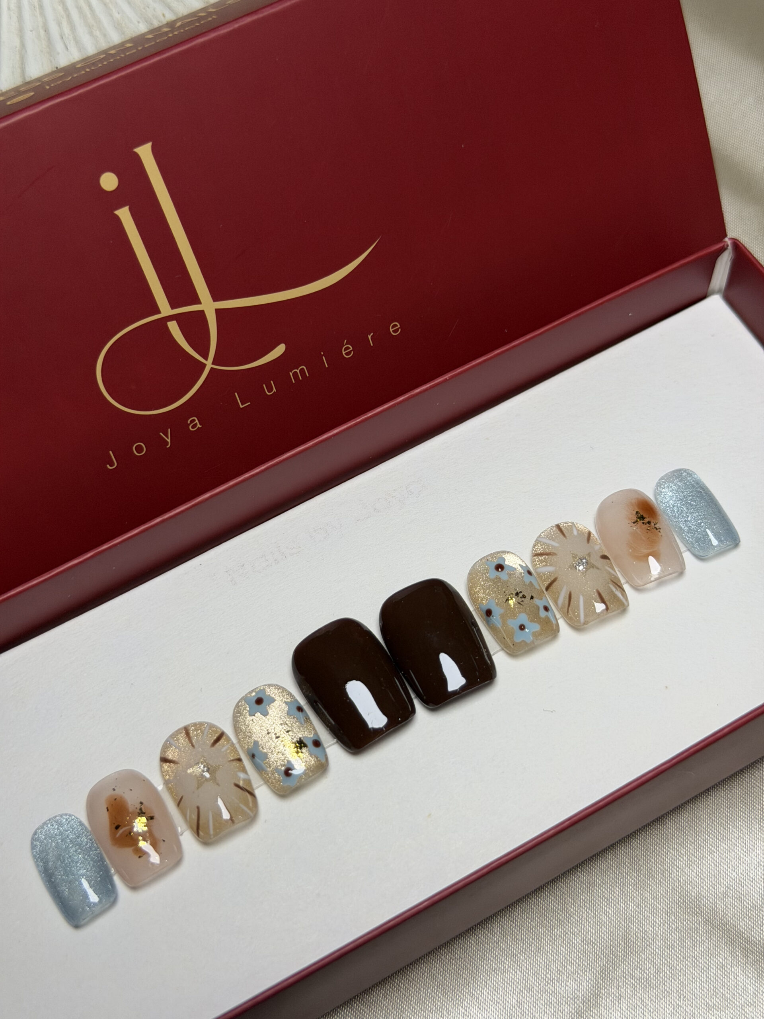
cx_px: 382
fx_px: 1413
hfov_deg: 30.3
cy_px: 510
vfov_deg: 39.7
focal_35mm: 48
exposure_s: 1/100
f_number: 1.78
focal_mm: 6.76
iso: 64
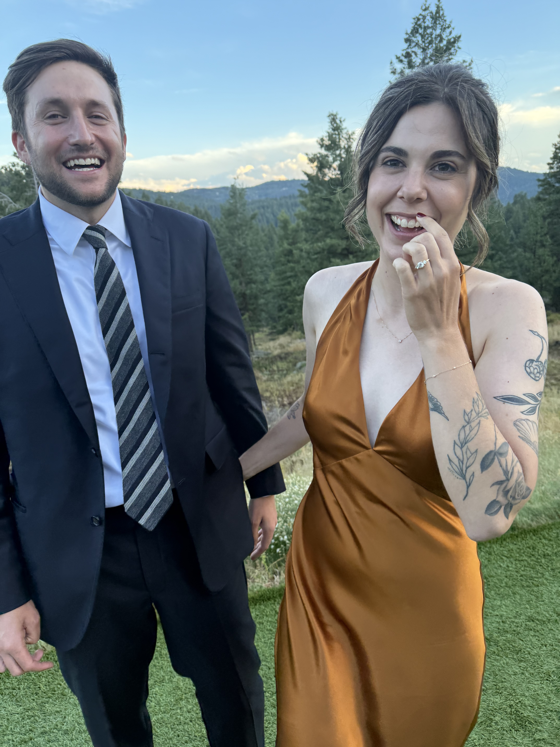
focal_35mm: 24
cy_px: 374
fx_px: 518
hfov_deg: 56.8
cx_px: 280
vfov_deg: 71.6
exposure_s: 1/243
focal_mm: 6.76
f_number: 1.78
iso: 125
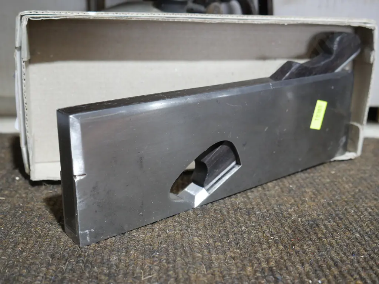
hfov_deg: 46.8
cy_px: 142
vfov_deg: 36.0
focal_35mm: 40
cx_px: 190
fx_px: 438
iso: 1250
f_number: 4.5
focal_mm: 20
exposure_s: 1/60
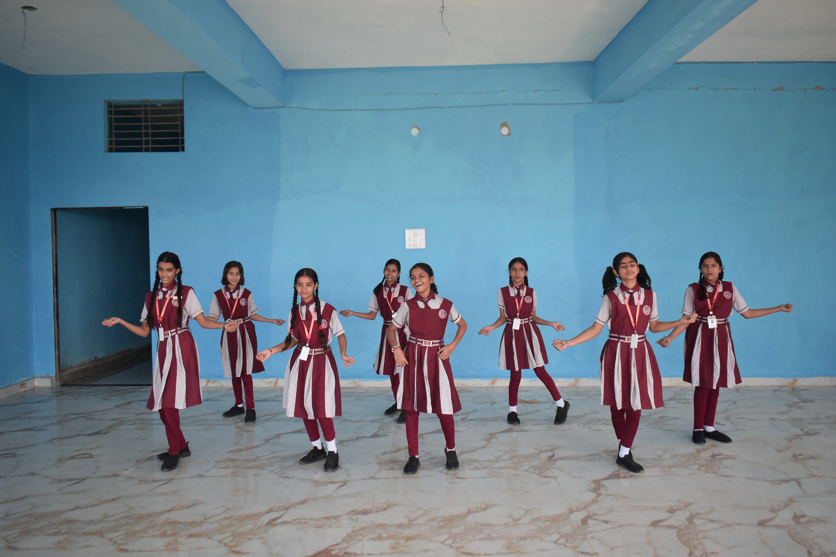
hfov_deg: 61.9
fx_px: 697
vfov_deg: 43.6
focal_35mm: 30
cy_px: 278
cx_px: 418
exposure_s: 1/250
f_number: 3.5
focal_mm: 20
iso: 400
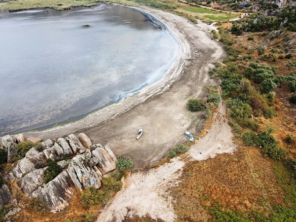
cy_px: 111
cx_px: 148
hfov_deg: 71.6
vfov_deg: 56.8
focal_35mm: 24
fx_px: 205
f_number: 2.8
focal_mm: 4.5
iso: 100
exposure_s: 1/250
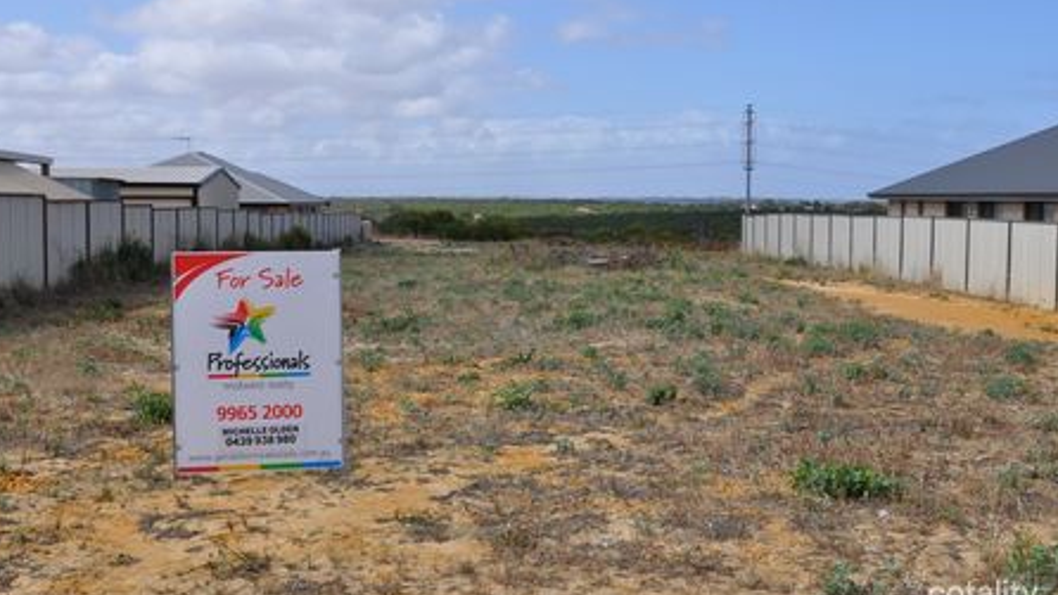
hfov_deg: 47.3
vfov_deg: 27.7
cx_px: 520
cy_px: 271
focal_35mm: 43
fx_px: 1206
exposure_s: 1/400
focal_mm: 26
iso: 200
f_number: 9
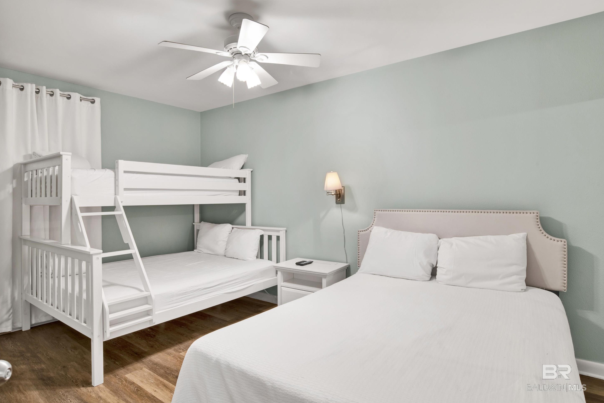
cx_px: 290
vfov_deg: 64.5
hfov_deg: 86.9
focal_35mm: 19
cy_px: 195
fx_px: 319
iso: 200
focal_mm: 18
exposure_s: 1/2.5
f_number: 11
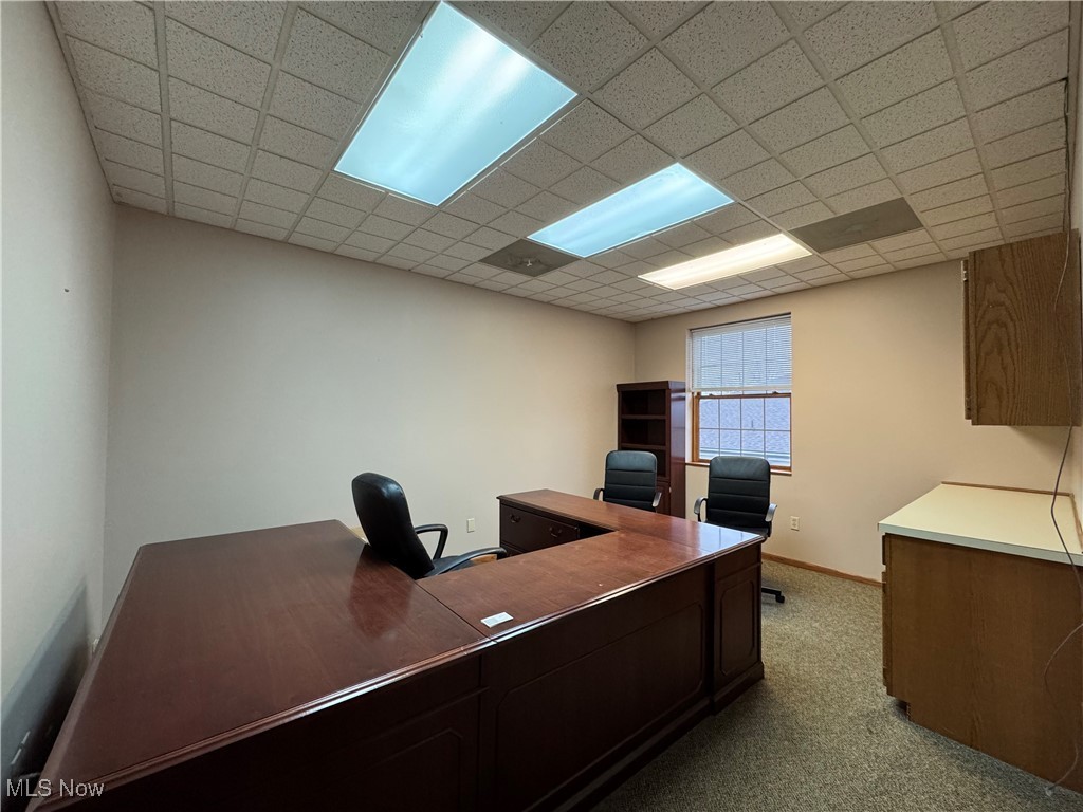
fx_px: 438
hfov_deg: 102.1
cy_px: 406
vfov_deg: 85.7
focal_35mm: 14
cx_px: 542
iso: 320
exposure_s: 1/60
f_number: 2.2
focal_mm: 2.22
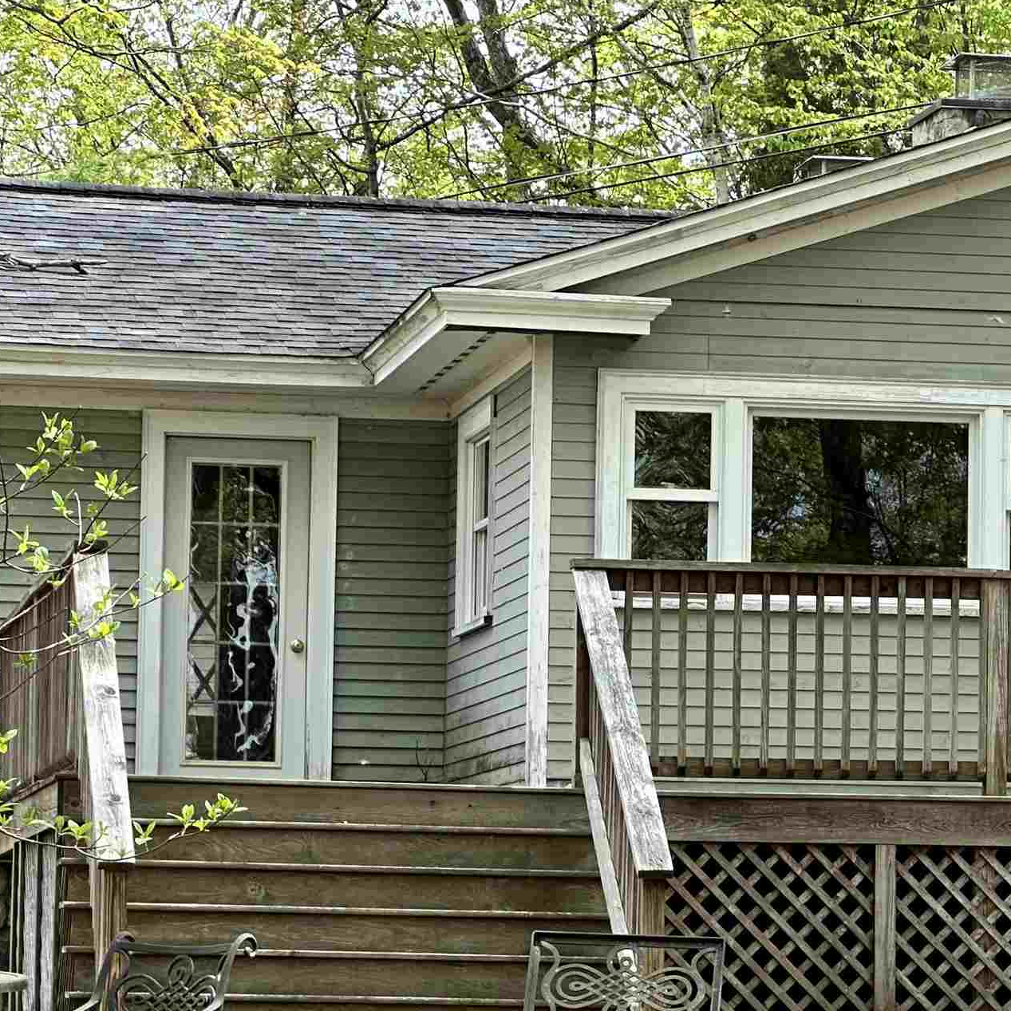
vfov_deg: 10.6
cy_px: 839
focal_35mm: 165
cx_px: 792
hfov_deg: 10.6
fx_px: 5452
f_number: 2.8
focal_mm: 9
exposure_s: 1/163
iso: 32
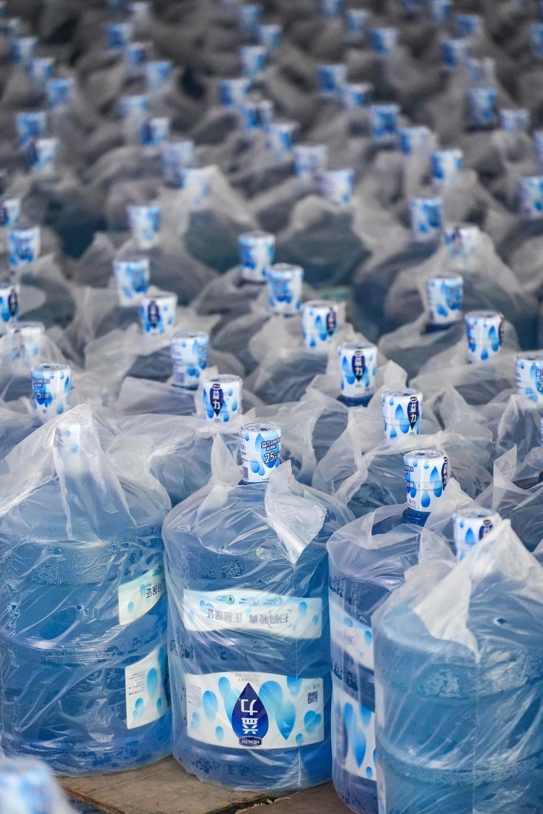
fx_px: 3755
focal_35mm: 166
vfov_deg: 12.4
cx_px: 272
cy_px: 407
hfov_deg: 8.3
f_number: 3.2
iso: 4000
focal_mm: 166
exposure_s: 1/100
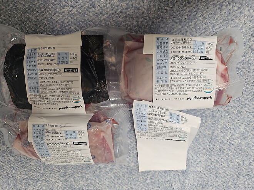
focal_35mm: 24
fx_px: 176
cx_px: 127
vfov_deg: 56.8
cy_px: 95
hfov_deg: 71.6
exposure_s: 1/120
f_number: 1.8
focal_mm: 5
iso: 200
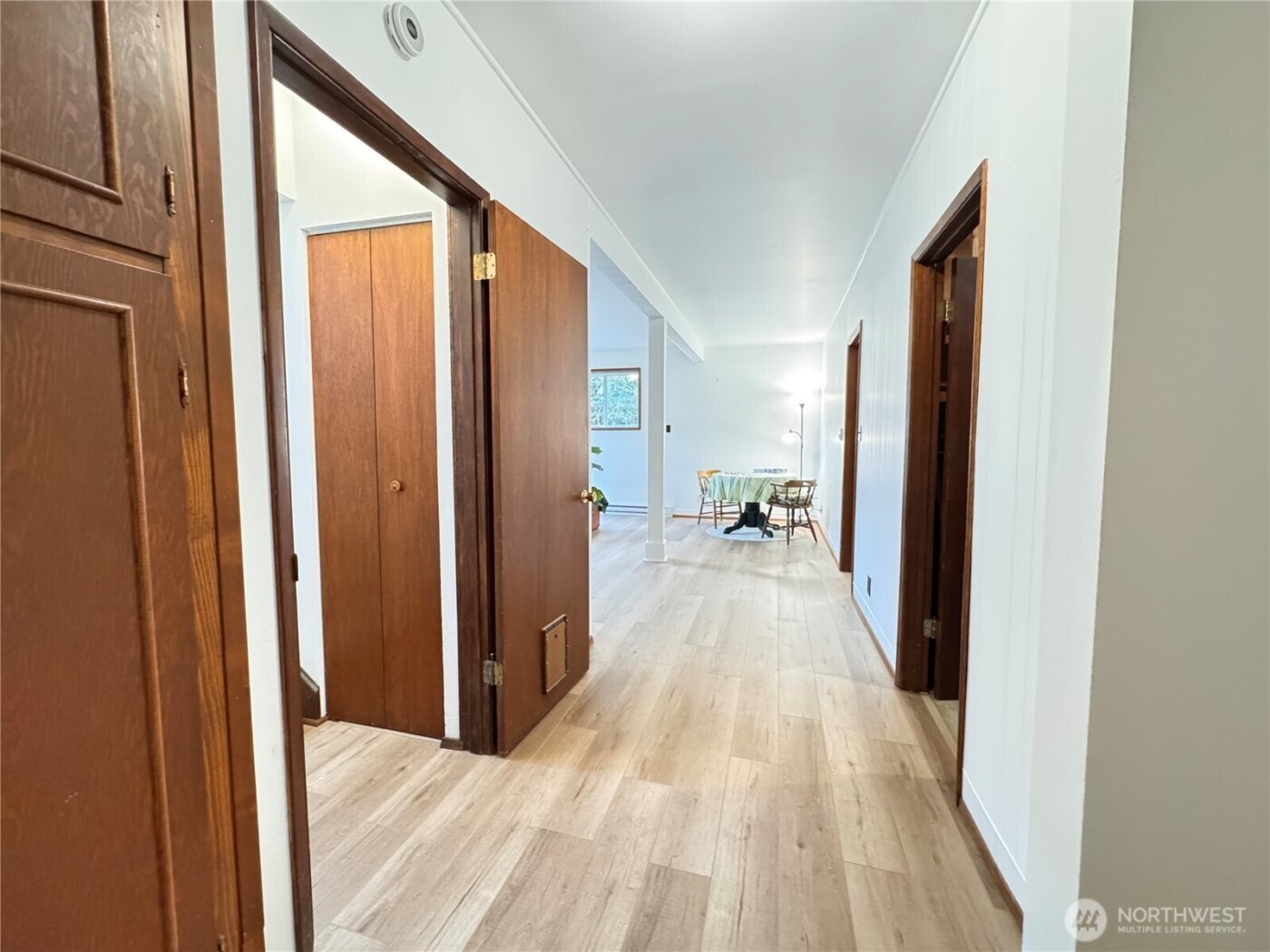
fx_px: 514
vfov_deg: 85.7
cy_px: 476
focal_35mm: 14
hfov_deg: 102.1
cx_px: 635
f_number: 2.2
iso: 1250
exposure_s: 1/60
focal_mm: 2.22
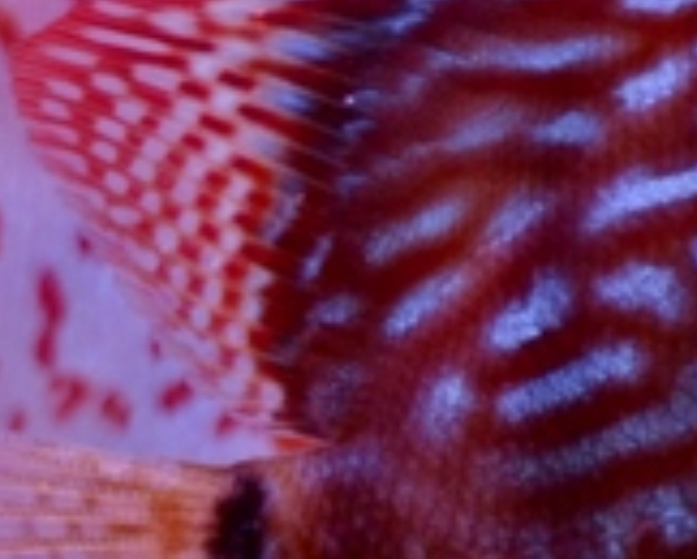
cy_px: 202
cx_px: -985
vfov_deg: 2.1
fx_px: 15001
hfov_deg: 2.6
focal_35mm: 726
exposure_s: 1/60
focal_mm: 105
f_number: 5.6
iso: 400
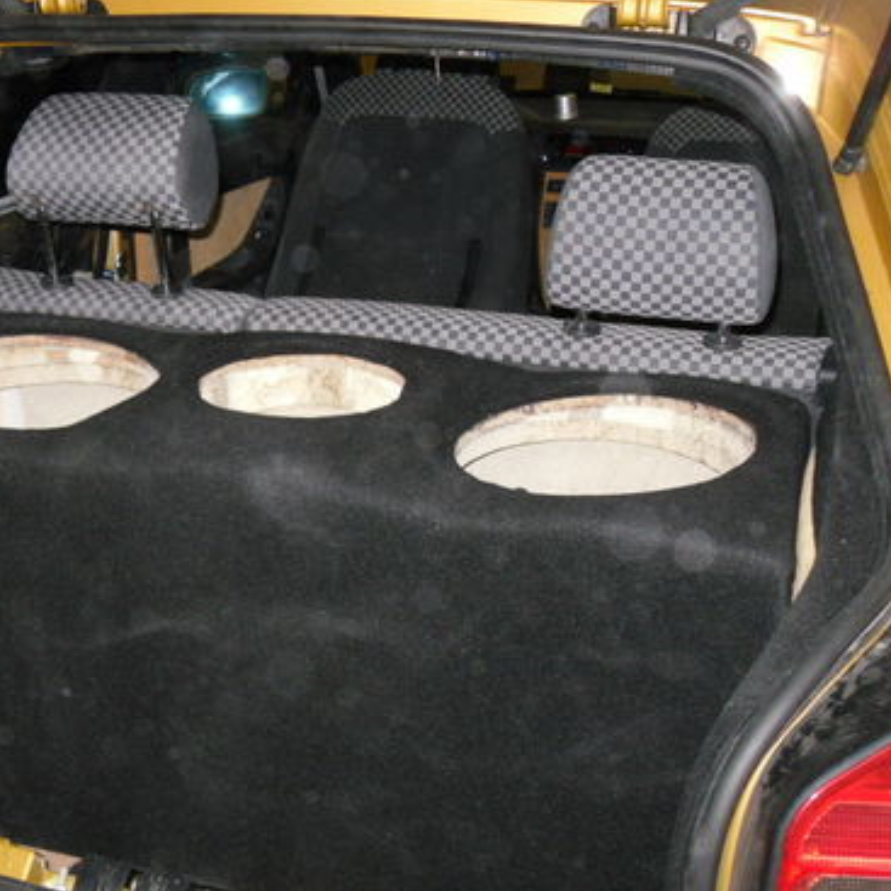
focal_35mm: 54
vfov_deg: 31.6
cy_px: 503
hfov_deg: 31.1
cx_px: 228
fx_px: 1573
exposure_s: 1/45
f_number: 3.5
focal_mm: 6.3
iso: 200
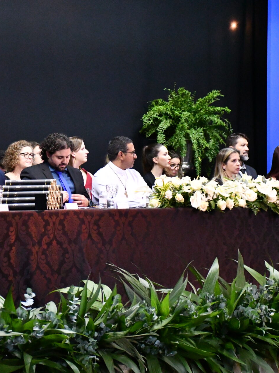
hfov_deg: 12.1
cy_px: 186
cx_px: 105
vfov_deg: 16.2
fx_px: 1311
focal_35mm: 122
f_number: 4.8
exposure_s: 1/80
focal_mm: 56
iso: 12800
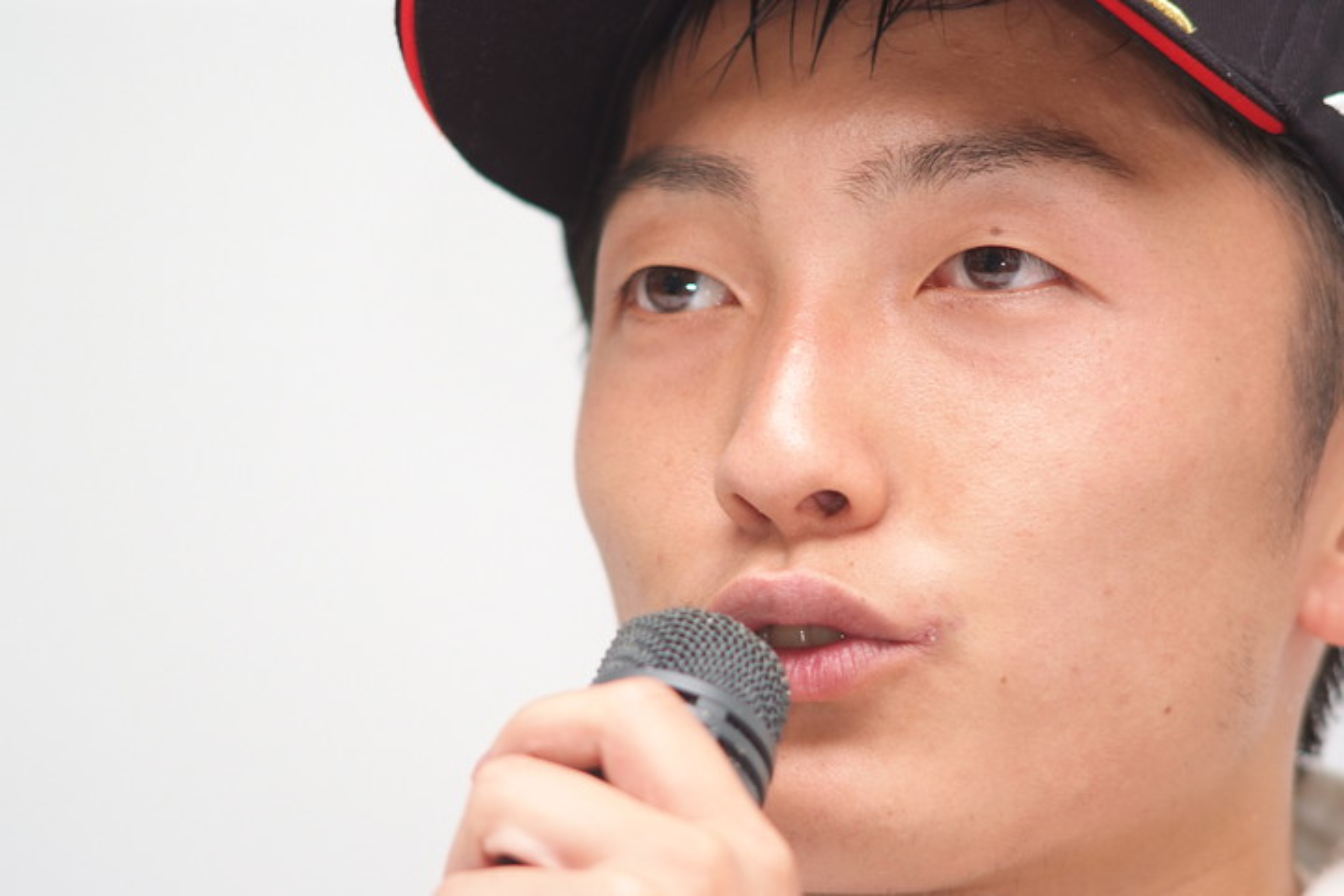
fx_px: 10079
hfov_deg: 7.6
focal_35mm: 270
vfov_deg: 5.1
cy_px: 448
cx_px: 672
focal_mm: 180
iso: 200
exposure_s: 1/125
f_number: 2.8
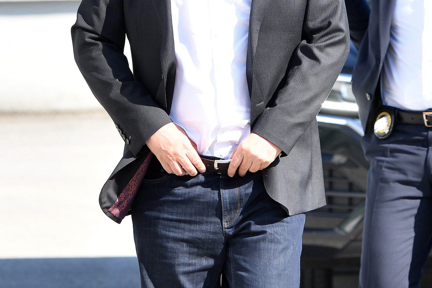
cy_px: 50
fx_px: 3660
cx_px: 372
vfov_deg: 4.5
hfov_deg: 6.7
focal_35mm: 305
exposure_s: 1/250
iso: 125
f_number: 8
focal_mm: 160
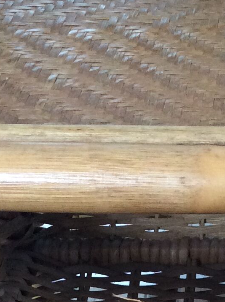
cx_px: 274
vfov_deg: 15.9
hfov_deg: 12.4
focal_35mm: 116
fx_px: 1008
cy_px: 422
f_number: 2.4
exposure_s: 1/25
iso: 125
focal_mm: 3.3
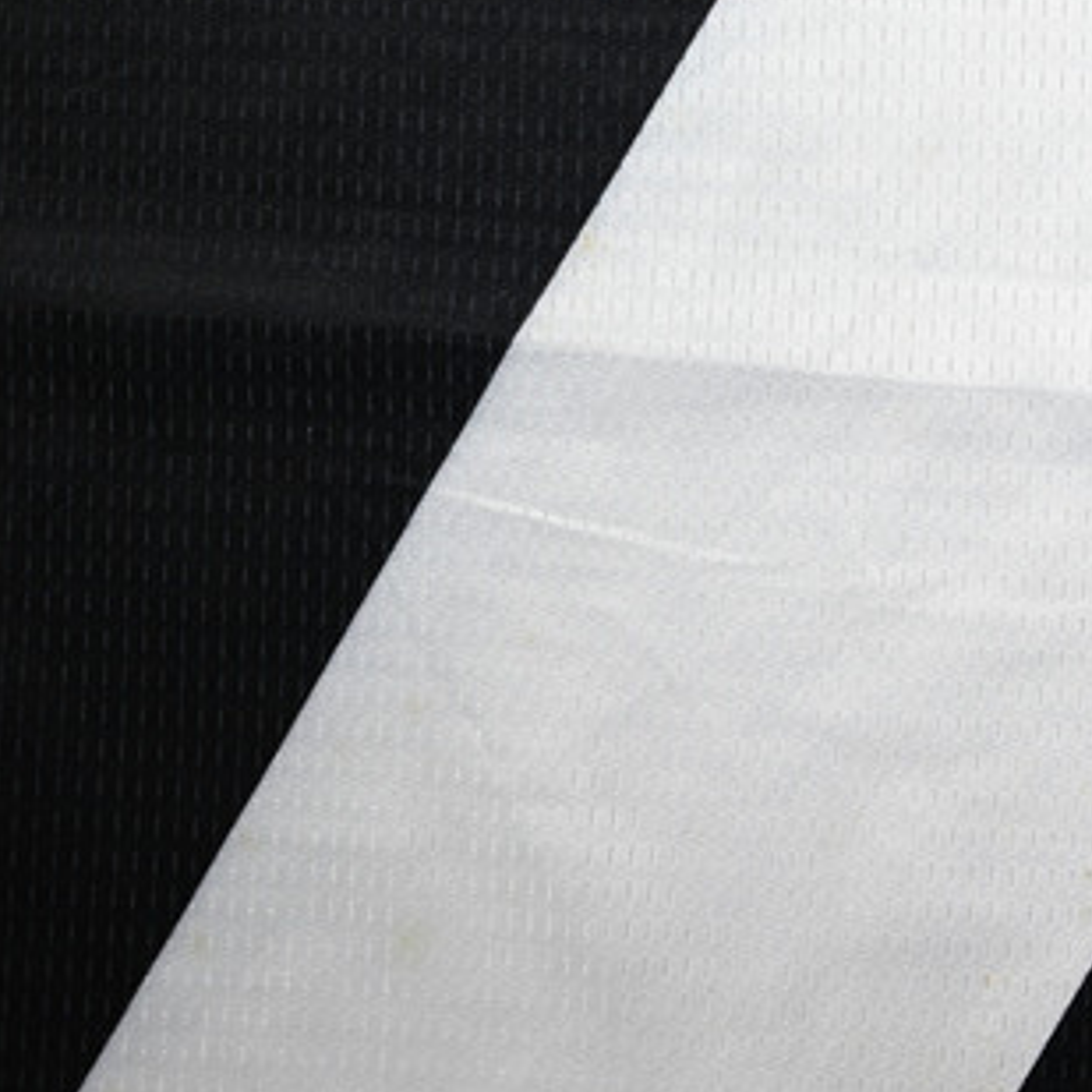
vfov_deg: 24.6
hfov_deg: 24.1
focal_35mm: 66
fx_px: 2356
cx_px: 1256
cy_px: -60
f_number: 4
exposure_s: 1/125
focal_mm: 24
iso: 200
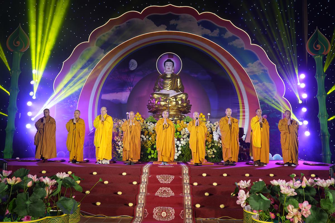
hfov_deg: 63.7
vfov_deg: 45.0
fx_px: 270
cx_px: 168
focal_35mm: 29
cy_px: 112
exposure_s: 1/40
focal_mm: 29
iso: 100
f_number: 3.2
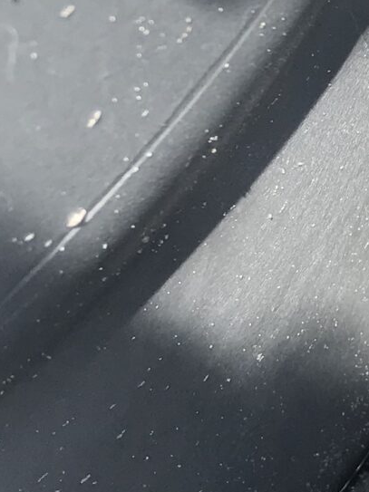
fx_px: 1877
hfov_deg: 10.9
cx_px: 490
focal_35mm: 132
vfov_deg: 14.9
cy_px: 114
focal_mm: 3.99
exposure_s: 1/1018
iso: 20
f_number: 1.8
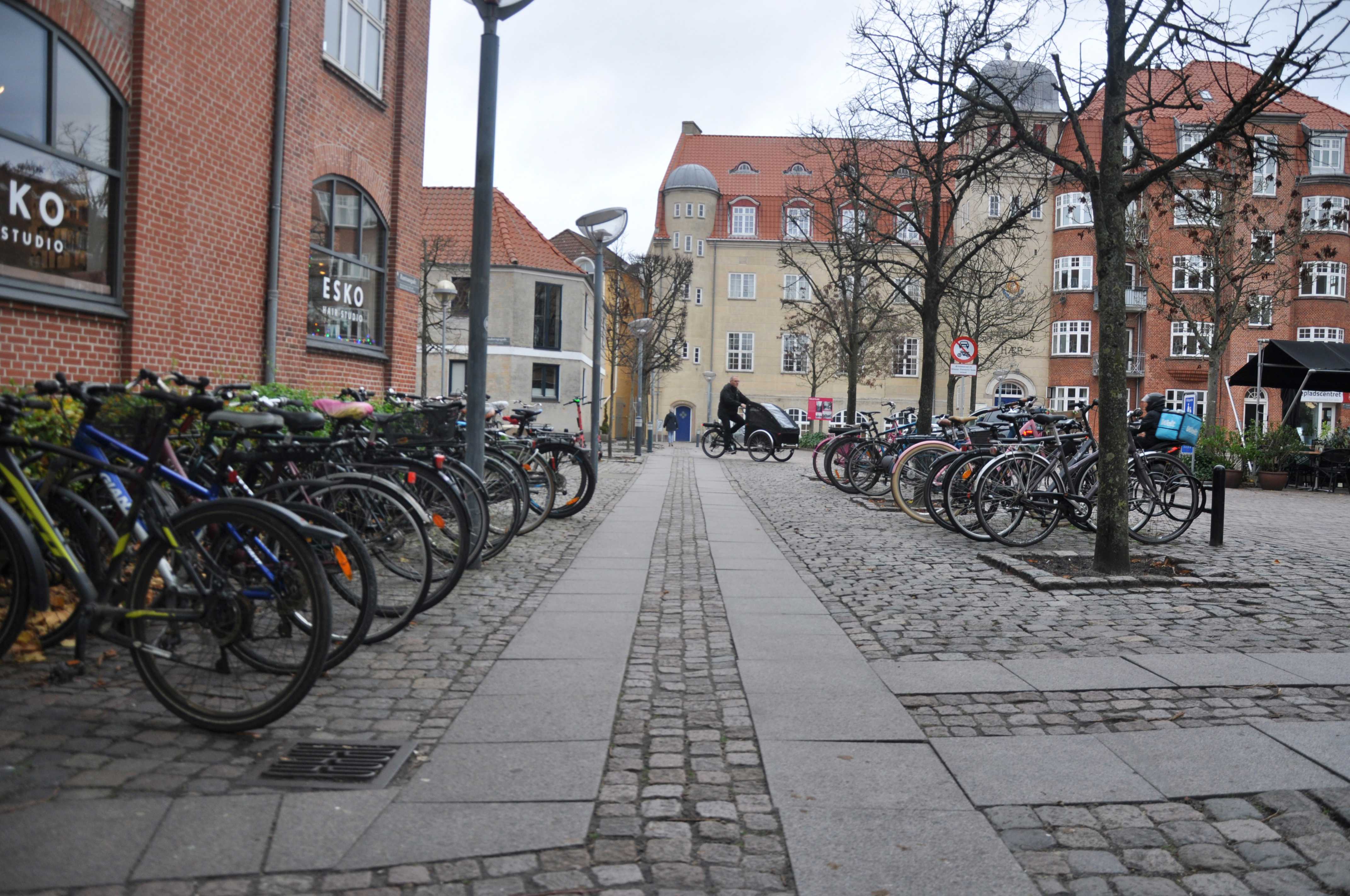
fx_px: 1011
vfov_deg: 47.8
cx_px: 675
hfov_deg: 67.4
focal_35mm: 27
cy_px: 448
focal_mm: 18
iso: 200
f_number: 3.5
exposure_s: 1/125
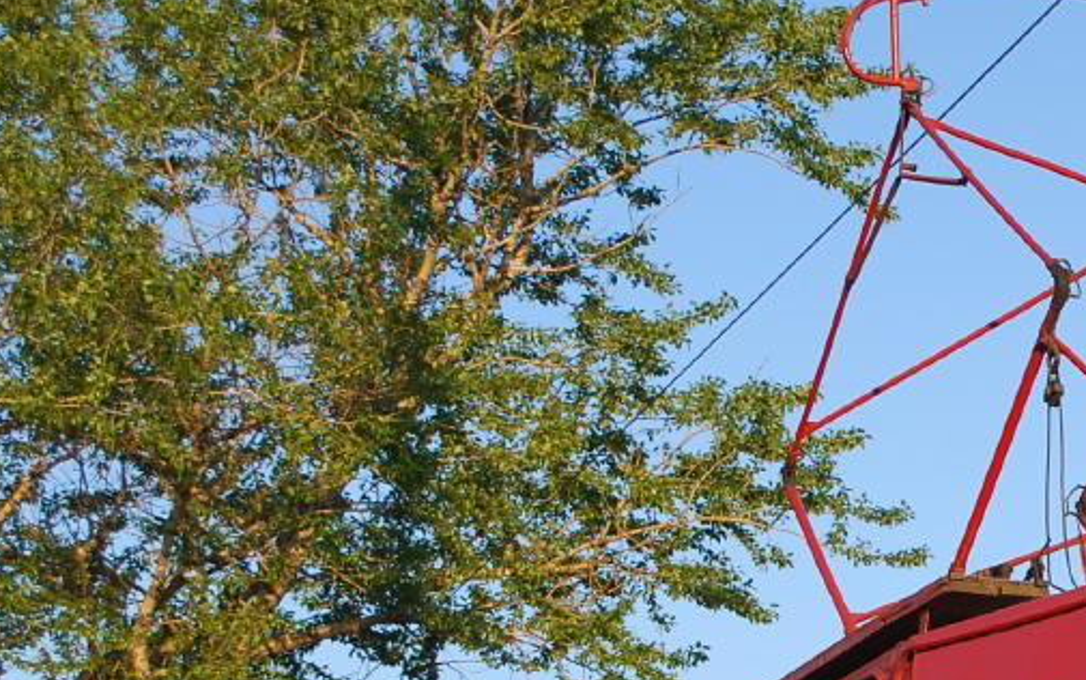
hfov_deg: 17.7
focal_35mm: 114
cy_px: 888
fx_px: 3384
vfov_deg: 11.2
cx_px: 1144
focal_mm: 29
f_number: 6.3
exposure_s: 1/160
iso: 100
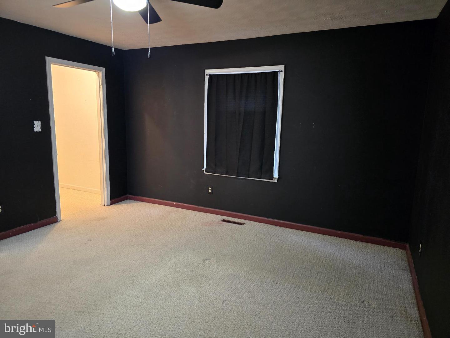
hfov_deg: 73.9
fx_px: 299
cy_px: 169
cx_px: 225
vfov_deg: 58.9
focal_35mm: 23
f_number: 1.7
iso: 800
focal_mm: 6.3
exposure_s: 1/60
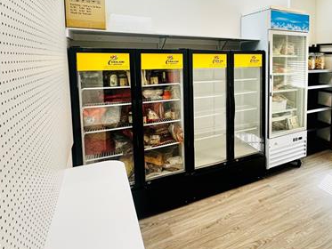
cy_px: 76
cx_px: 244
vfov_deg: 55.3
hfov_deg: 67.6
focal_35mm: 24
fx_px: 230
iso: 80
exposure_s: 1/120
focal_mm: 2.22
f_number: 2.2
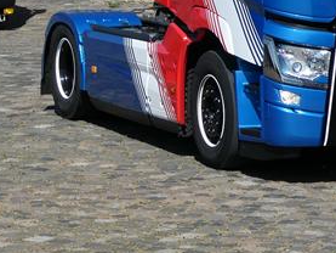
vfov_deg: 6.5
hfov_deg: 8.7
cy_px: -78
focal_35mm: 228
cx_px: 138
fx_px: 2214
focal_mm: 14.1
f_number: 4.7
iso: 80
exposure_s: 1/640
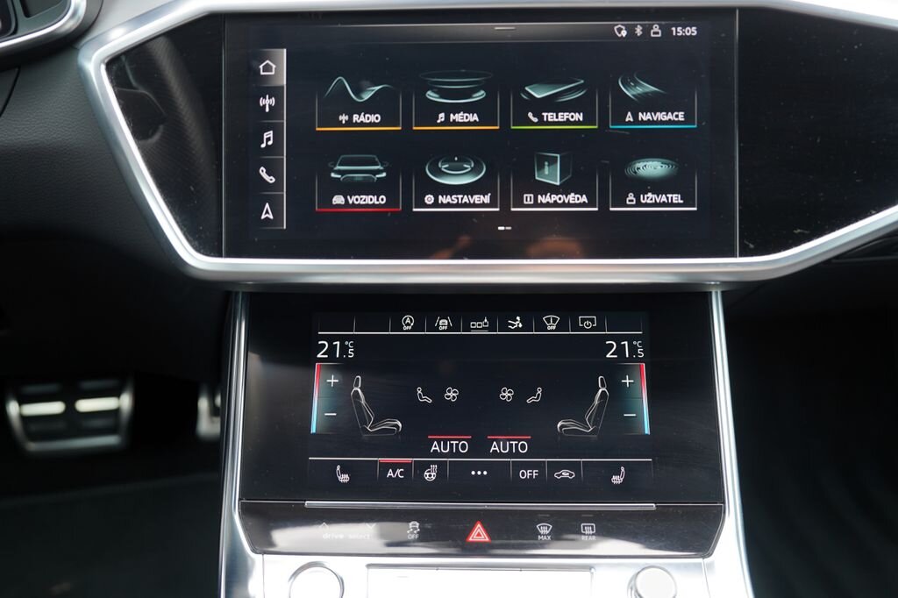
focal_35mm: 31
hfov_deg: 60.3
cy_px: 299
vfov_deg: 42.3
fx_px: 773
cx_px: 449
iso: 100
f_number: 2.8
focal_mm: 31
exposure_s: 1/40
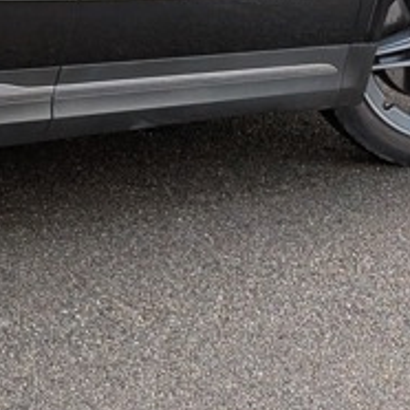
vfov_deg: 9.2
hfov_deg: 9.2
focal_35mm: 186
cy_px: -198
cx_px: -181
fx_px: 2492
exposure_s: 1/210
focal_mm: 6.9
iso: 50
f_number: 1.68
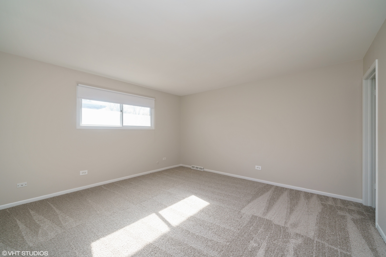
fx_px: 150
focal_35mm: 14
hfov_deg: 104.2
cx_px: 193
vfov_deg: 81.2
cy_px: 128
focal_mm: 14
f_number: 8
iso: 400
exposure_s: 1/40
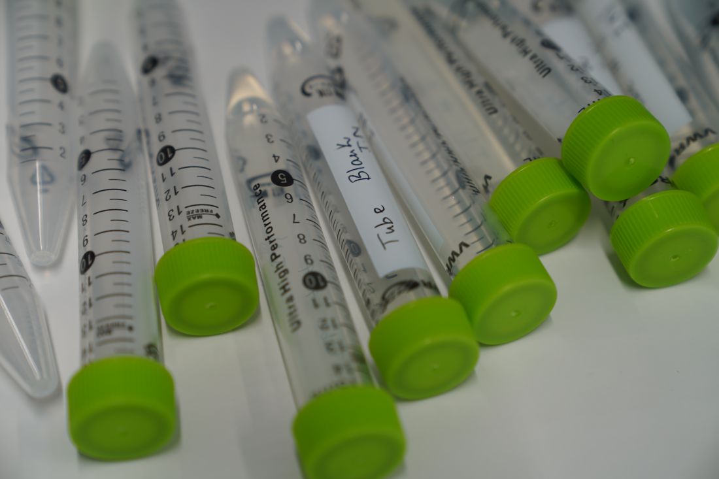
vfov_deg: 19.5
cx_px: 360
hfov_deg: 28.8
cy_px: 240
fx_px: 1398
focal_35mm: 70
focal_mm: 70
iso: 160
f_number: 4
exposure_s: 1/80
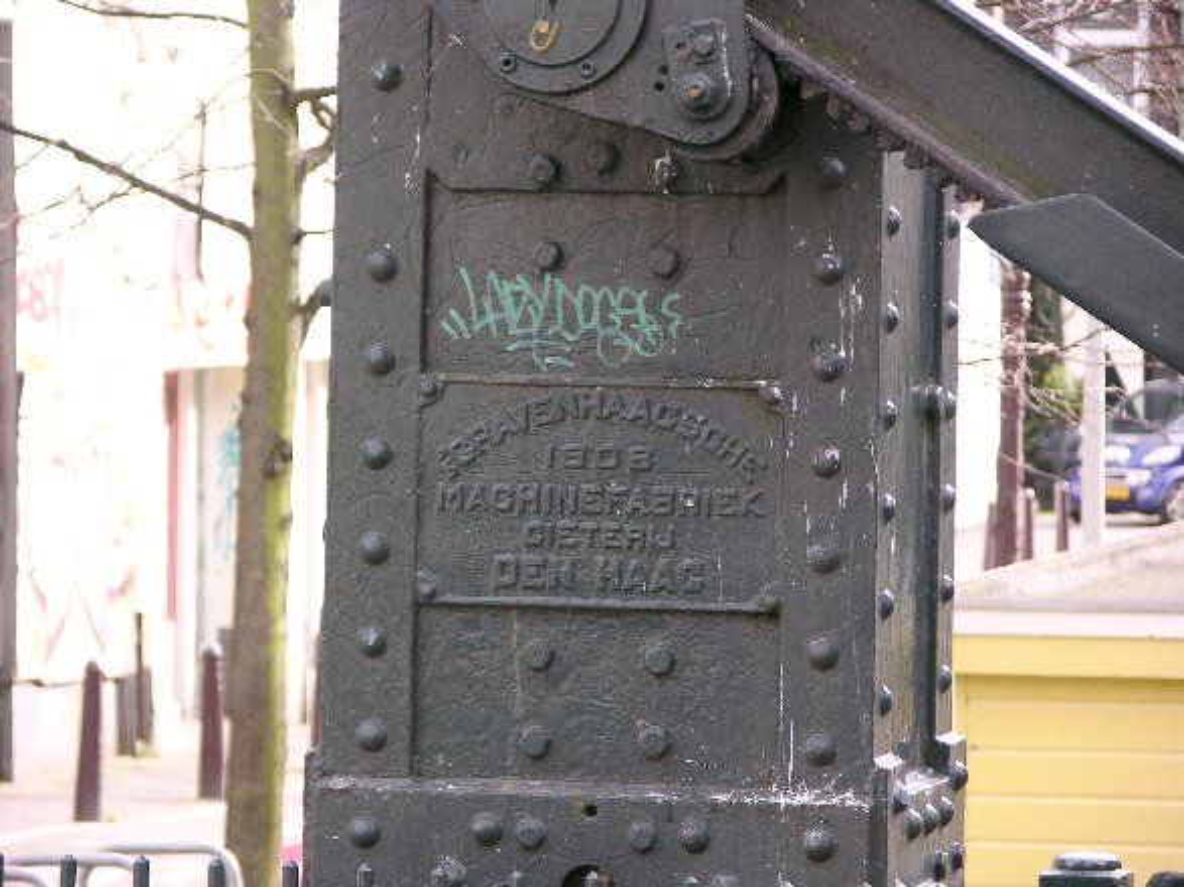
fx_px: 7181
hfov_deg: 9.4
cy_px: 444
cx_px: 592
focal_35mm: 210
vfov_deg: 7.1
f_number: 4.1
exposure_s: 1/61
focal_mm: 52.4
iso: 50
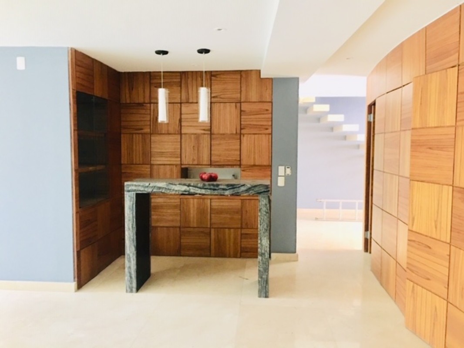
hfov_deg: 61.6
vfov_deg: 48.2
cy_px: 174
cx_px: 232
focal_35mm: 29
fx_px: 389
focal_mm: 4.15
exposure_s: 1/15
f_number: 2.2
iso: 100
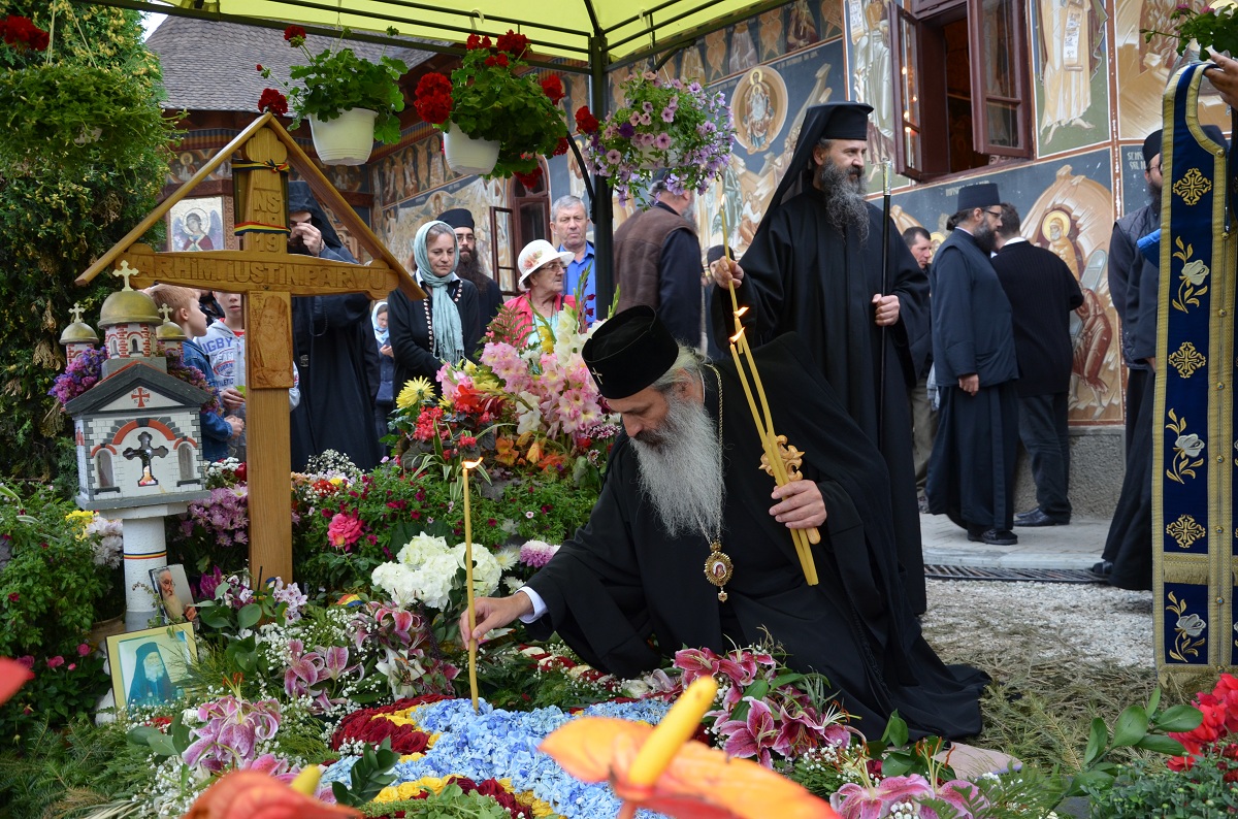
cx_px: 619
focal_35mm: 33
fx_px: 1132
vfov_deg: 39.8
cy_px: 410
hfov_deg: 57.3
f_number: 5
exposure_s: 1/100
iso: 400
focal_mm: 22
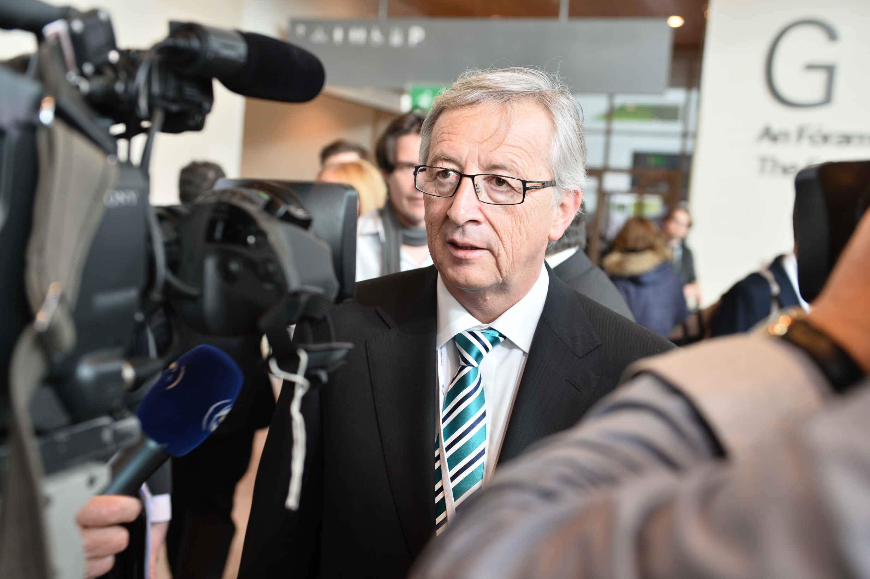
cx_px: 435
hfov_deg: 41.1
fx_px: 1159
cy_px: 290
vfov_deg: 28.0
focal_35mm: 48
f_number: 3.5
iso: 360
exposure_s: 1/100
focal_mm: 48
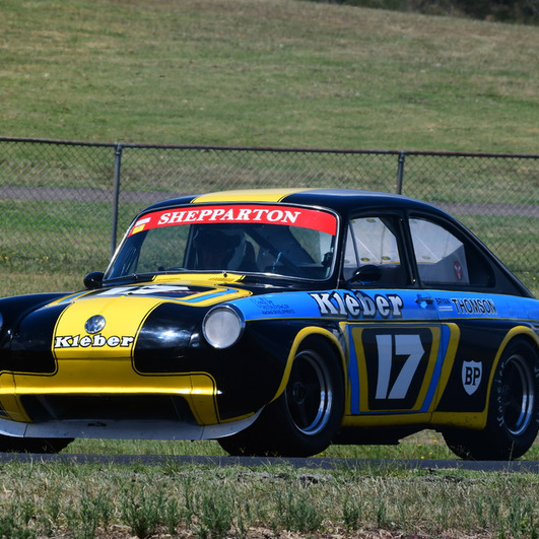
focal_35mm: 384
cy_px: 269
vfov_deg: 4.6
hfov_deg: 4.6
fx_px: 6765
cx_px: 188
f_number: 11
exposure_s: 1/640
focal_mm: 200
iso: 250
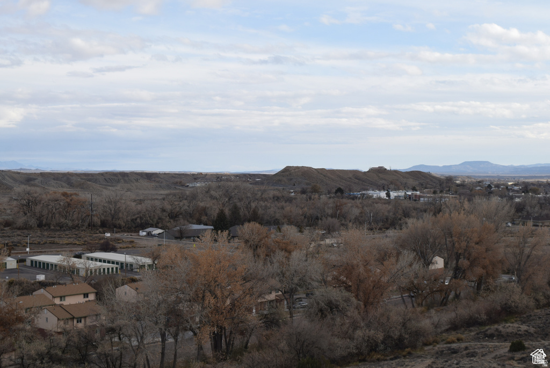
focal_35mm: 57
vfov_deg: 23.8
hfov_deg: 35.0
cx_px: 275
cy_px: 184
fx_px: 872
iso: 100
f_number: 8
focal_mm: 38
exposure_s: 1/200
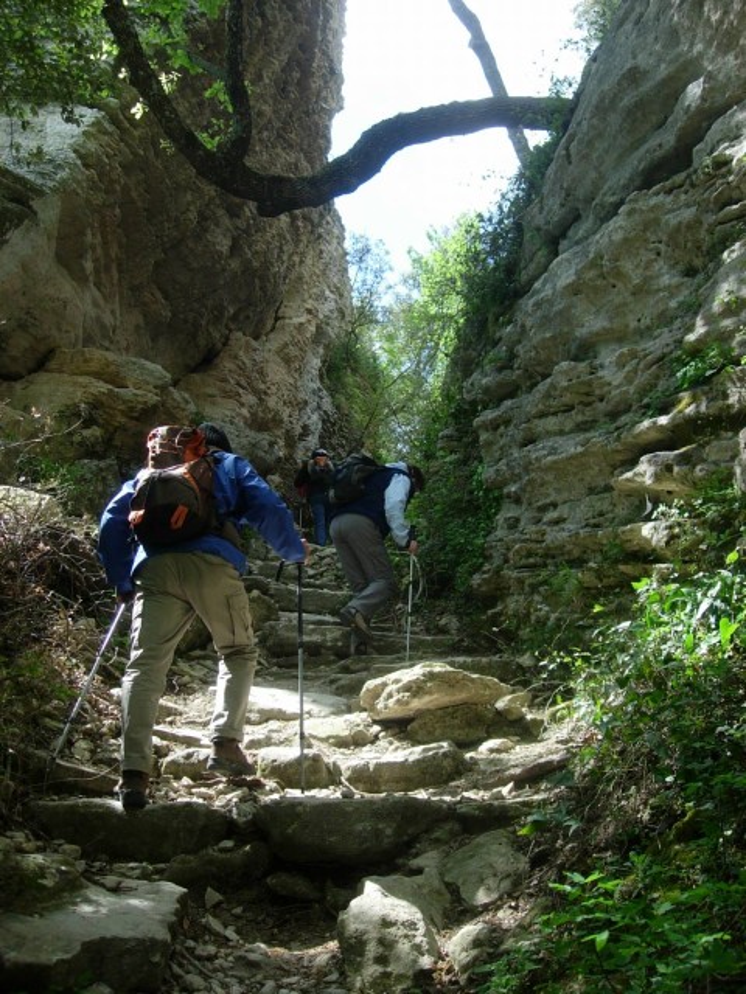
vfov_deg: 49.0
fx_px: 1092
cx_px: 373
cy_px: 497
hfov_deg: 37.7
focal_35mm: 38
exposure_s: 1/362
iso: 64
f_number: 2.8
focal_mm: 7.8
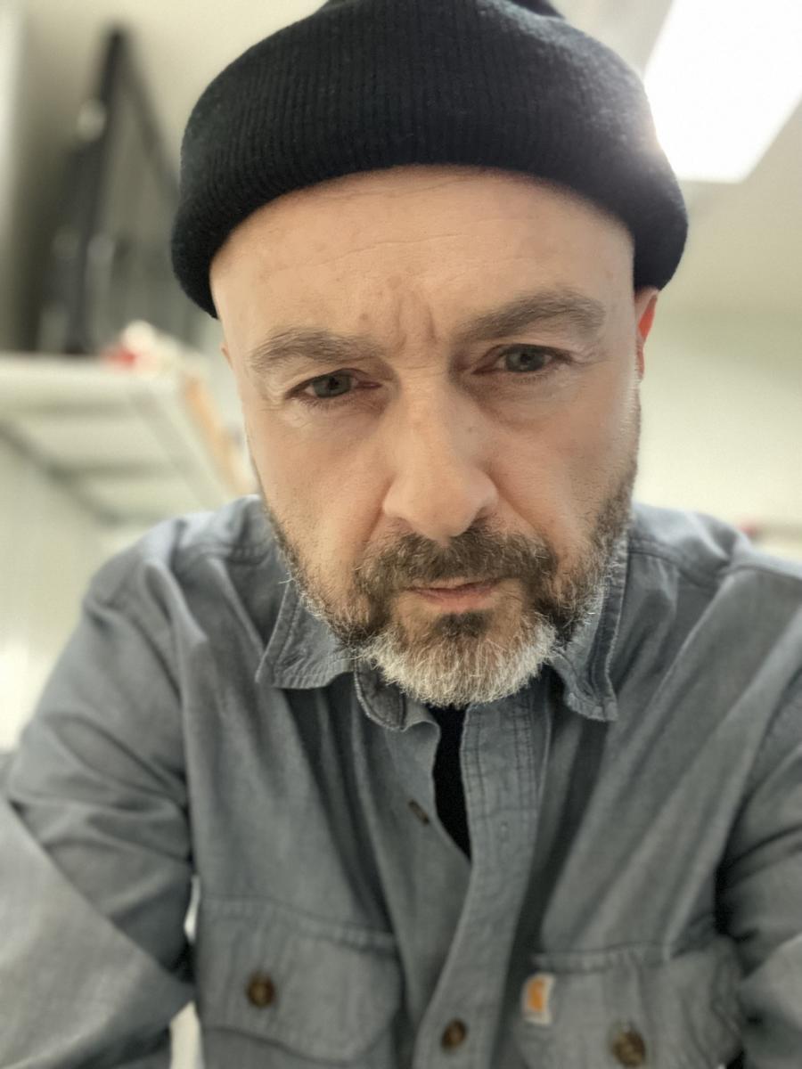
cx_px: 401
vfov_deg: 60.0
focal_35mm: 30
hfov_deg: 46.8
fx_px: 927
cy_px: 534
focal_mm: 2.71
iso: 640
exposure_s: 1/30
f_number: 2.2
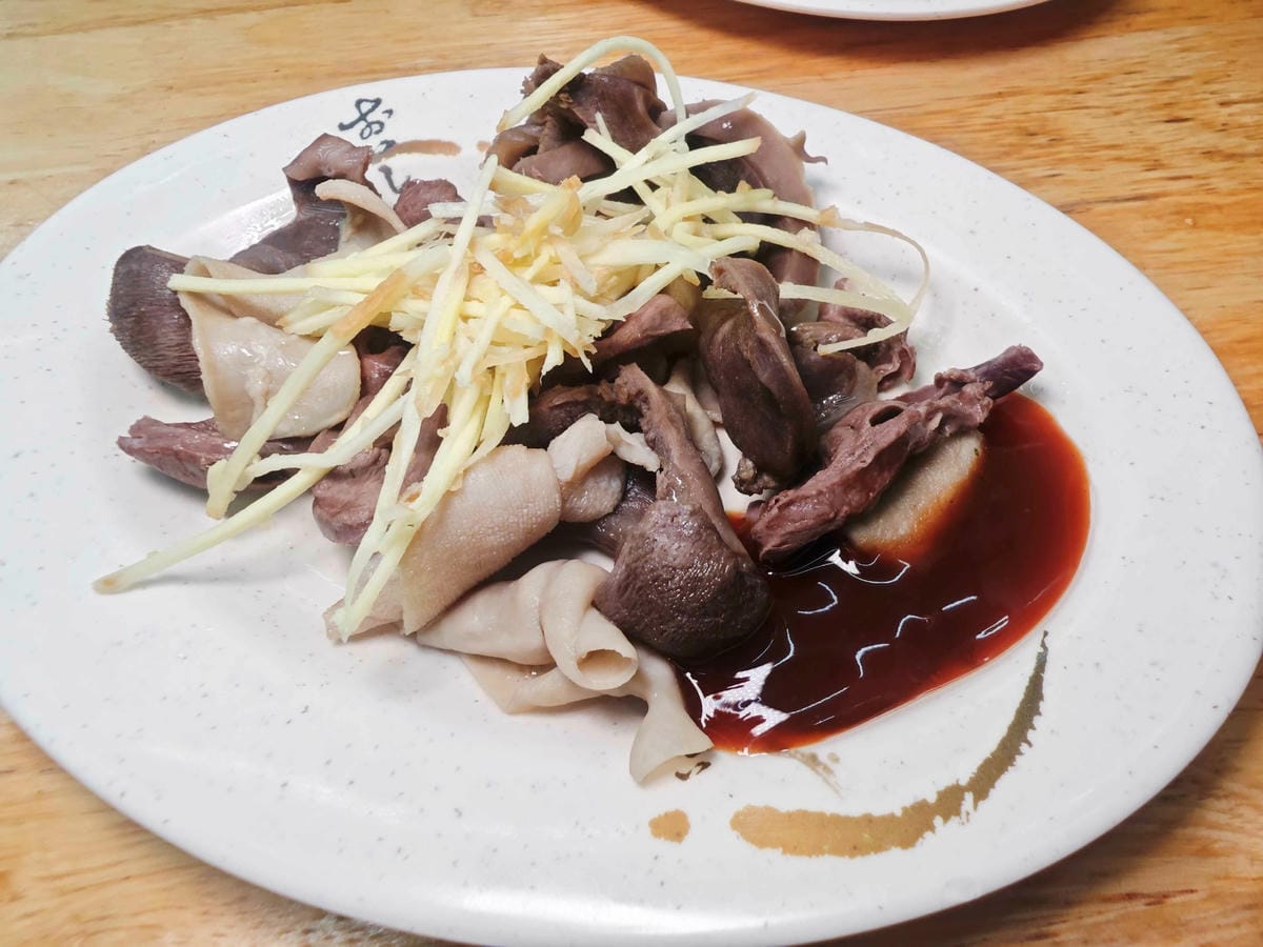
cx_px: 632
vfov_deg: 58.9
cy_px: 474
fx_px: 839
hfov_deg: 73.9
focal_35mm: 23
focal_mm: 2.03
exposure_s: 1/130
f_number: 1.8
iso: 50
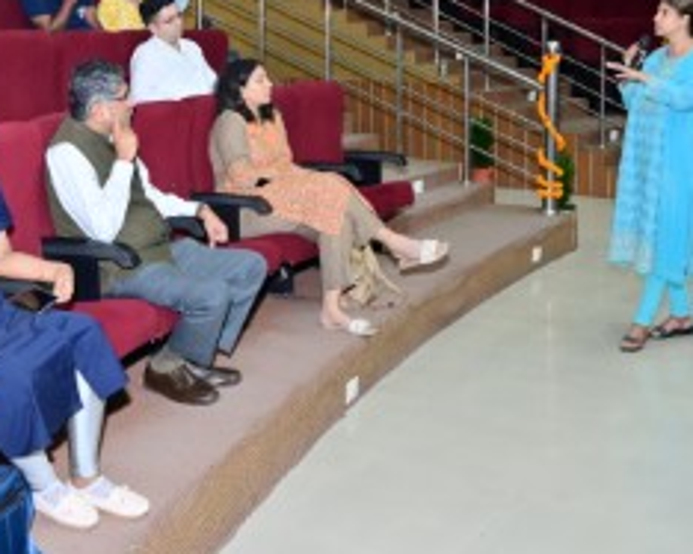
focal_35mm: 52
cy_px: 133
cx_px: 338
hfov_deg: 36.0
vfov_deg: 28.7
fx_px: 1066
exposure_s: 1/100
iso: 1600
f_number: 4.5
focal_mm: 18
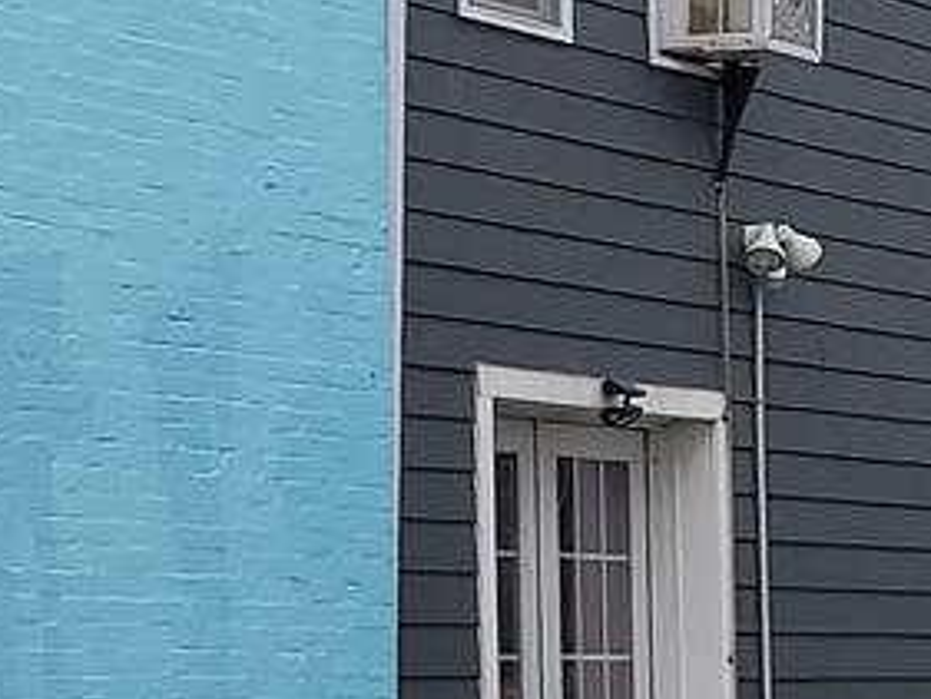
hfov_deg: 10.2
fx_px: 4897
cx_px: -739
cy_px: 99
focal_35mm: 182
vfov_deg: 8.1
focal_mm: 7
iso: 20
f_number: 1.8
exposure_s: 1/263
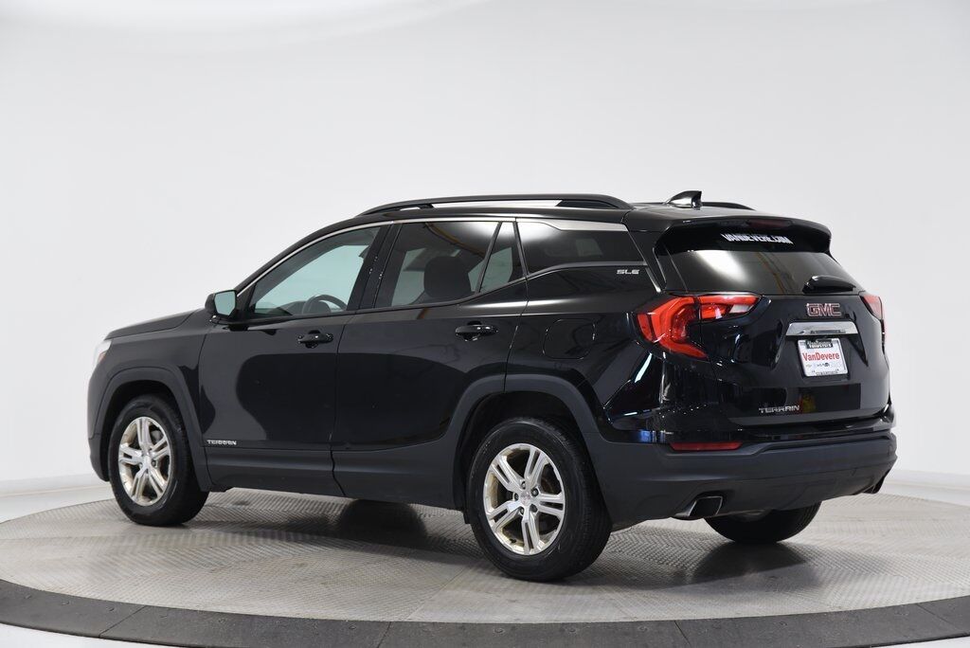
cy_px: 324
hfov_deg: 30.9
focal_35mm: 65
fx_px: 1752
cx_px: 485
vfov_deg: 20.9
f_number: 4.5
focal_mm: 65
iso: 1600
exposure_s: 1/80
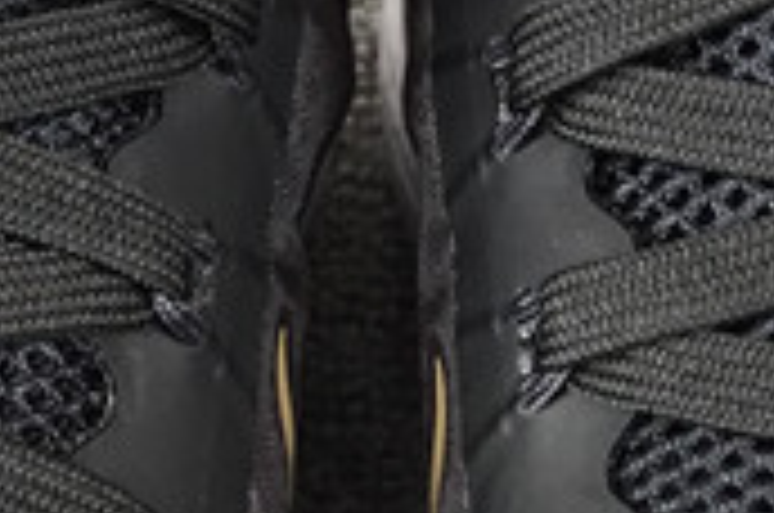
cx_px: 428
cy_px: 1145
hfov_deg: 12.2
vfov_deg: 7.6
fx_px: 3627
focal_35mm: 169
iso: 32
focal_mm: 3.3
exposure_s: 1/50
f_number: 2.4
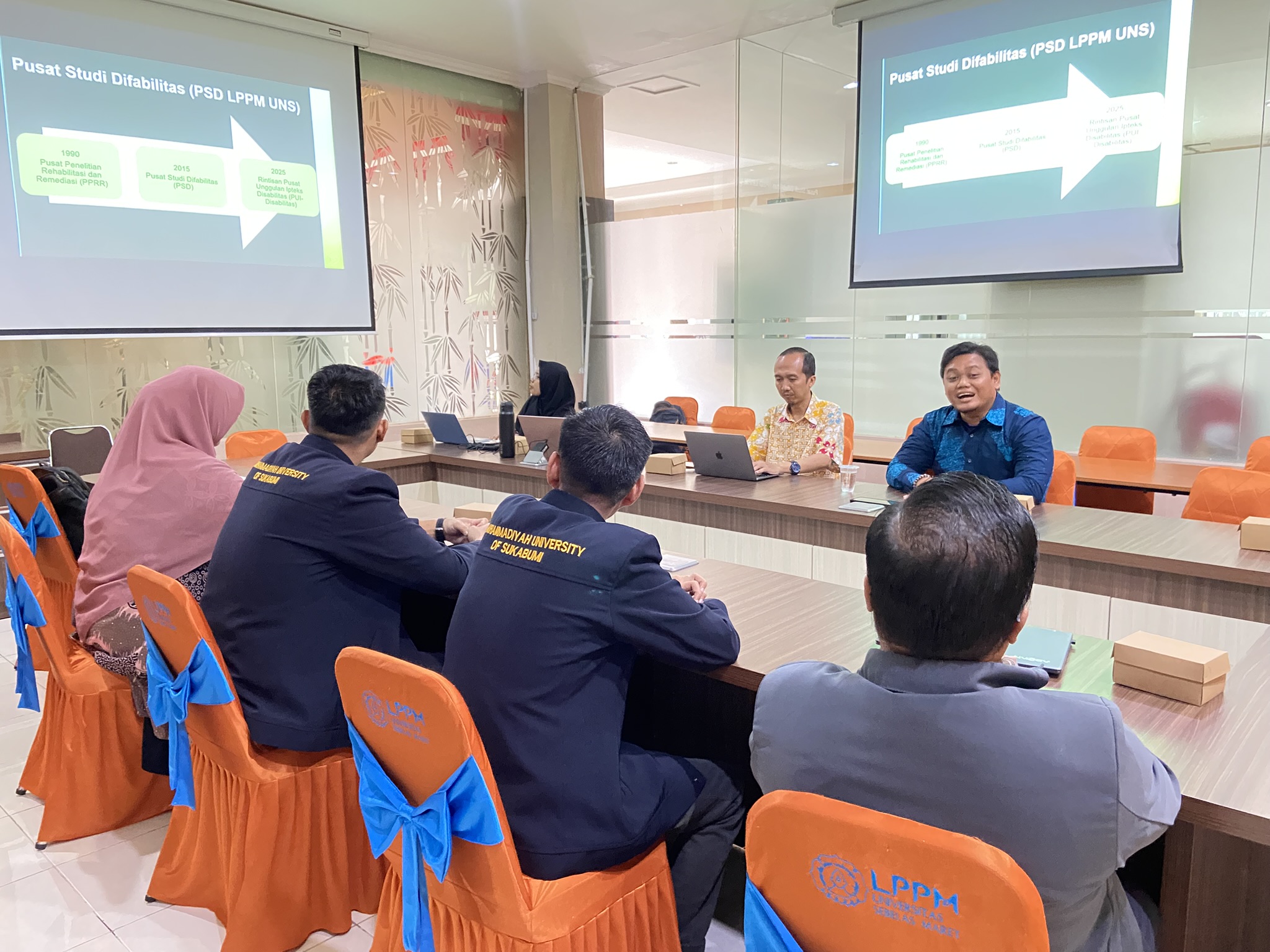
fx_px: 954
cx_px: 635
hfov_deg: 67.3
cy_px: 476
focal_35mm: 26
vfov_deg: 53.1
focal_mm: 4.25
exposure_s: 1/25
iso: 800
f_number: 1.8
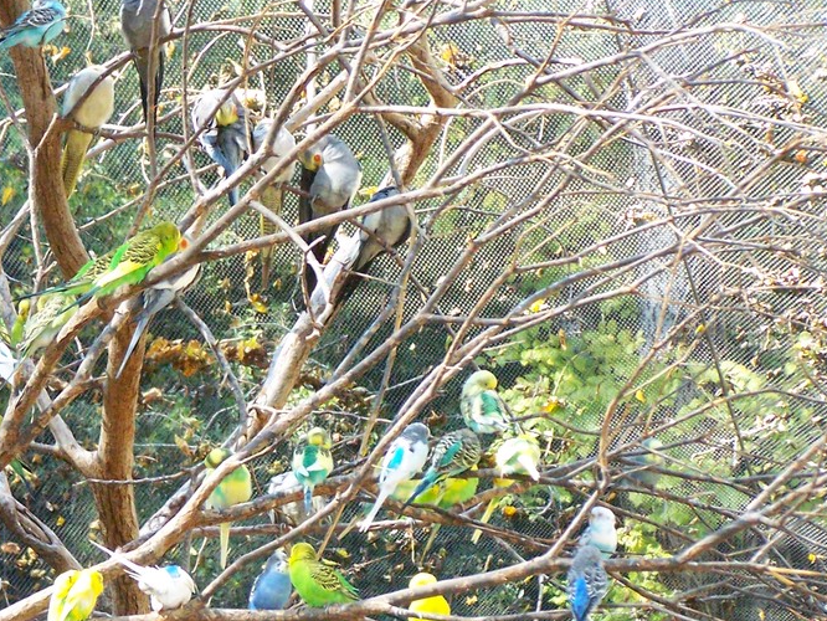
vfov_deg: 6.6
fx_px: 5377
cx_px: 165
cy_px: 524
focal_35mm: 225
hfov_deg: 8.8
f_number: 3.2
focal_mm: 19.4
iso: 400
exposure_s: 1/320
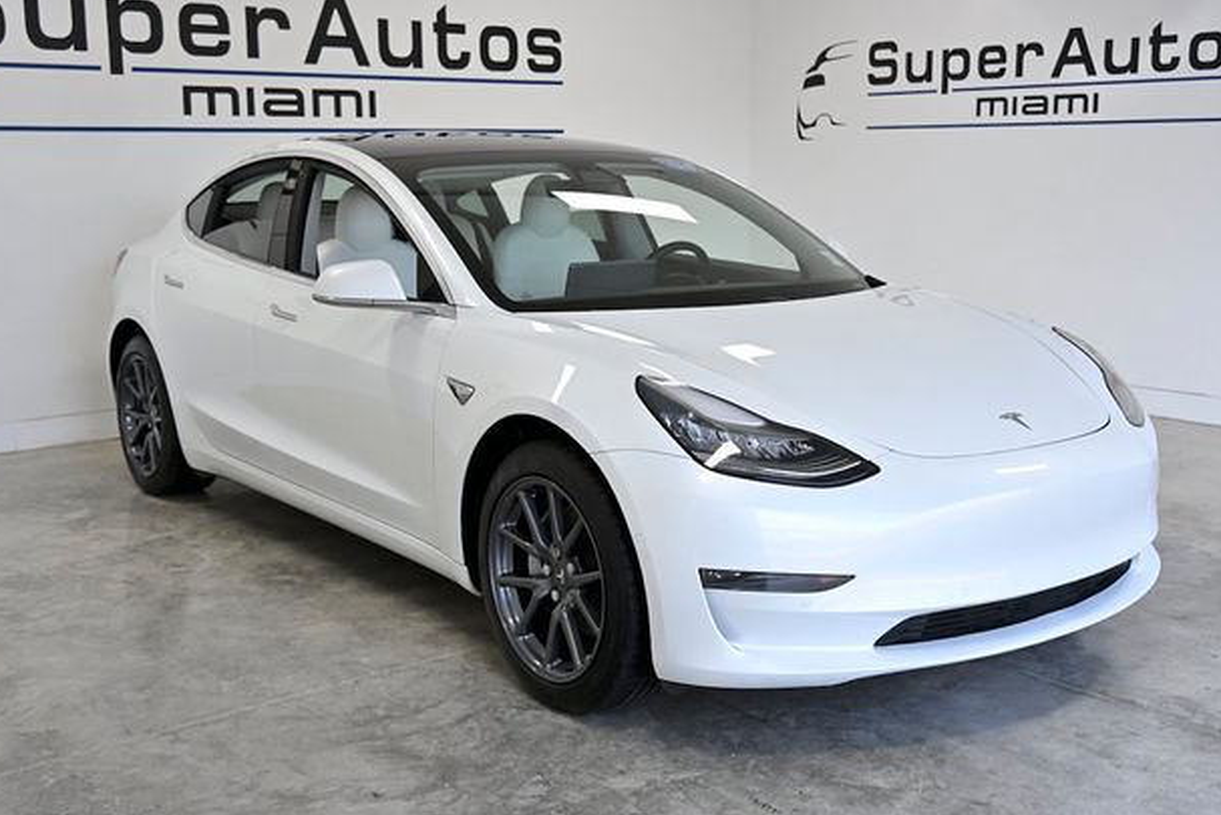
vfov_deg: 34.2
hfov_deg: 49.5
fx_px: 1323
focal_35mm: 39
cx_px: 616
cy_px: 397
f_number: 5
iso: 2000
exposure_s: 1/1600
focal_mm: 37
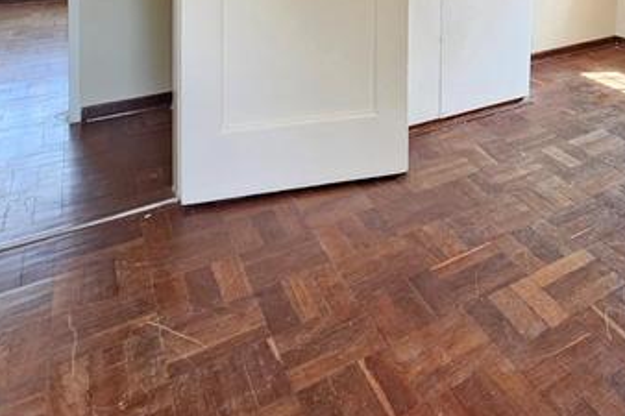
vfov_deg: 32.5
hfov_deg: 50.6
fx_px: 555
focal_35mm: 32
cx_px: 586
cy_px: -105
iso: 100
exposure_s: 1/50
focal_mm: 2.2
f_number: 2.2
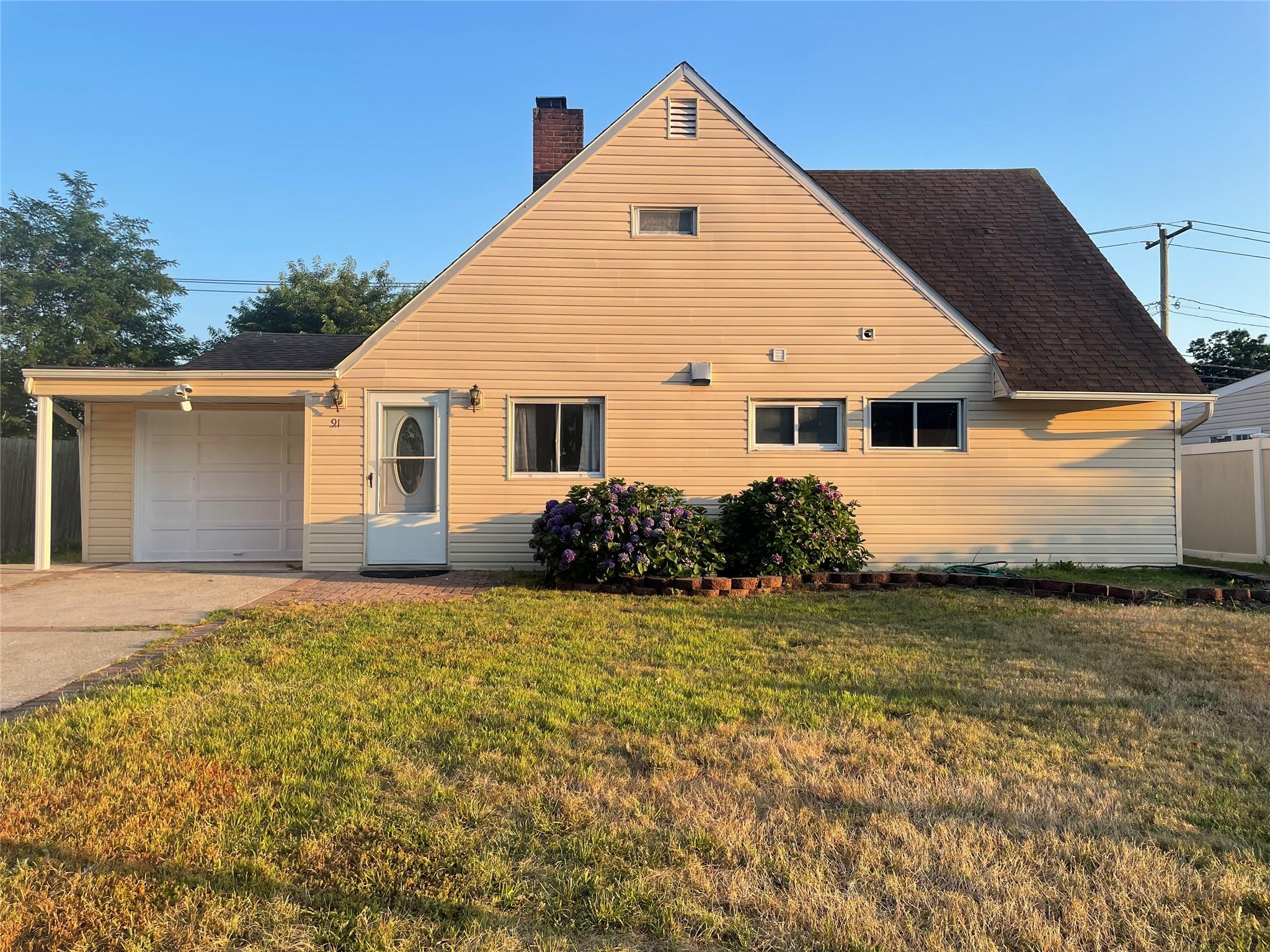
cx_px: 635
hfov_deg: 67.3
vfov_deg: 53.1
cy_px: 476
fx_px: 954
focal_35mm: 26
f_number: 1.6
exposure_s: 1/972
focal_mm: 4.2
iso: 32
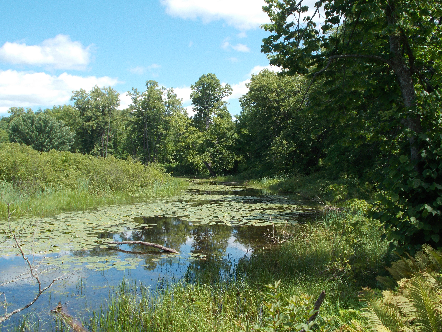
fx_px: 498
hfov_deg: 47.9
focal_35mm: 39
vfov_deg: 36.8
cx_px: 221
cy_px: 166
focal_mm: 6.9
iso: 80
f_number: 3.9
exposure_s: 1/320
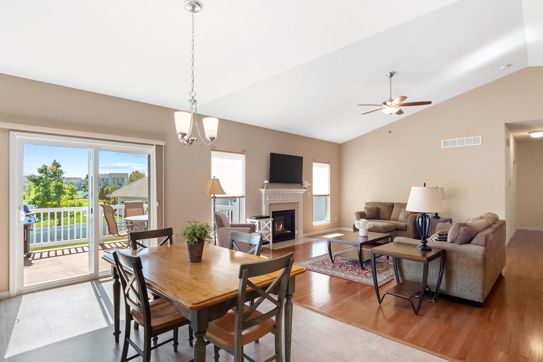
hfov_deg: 93.3
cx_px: 271
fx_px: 256
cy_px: 190
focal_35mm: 17
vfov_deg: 70.4
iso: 400
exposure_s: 1/13
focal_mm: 8
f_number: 8
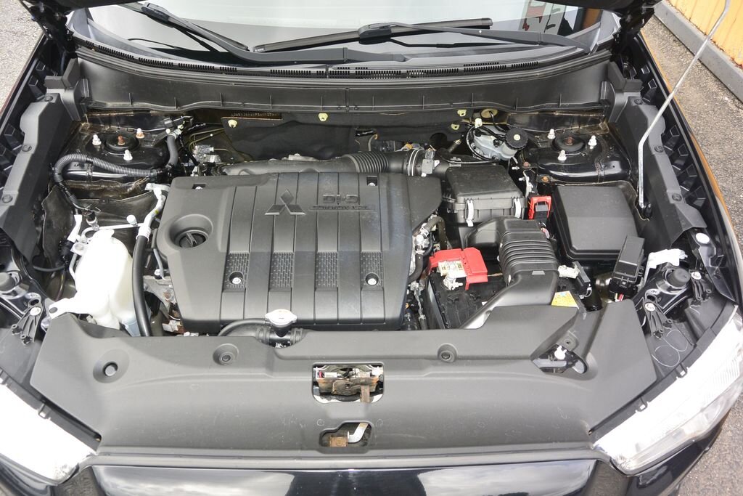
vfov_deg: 47.9
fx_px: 557
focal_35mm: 27
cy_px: 248
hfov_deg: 67.4
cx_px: 372
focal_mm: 10
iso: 160
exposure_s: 1/200
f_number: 4
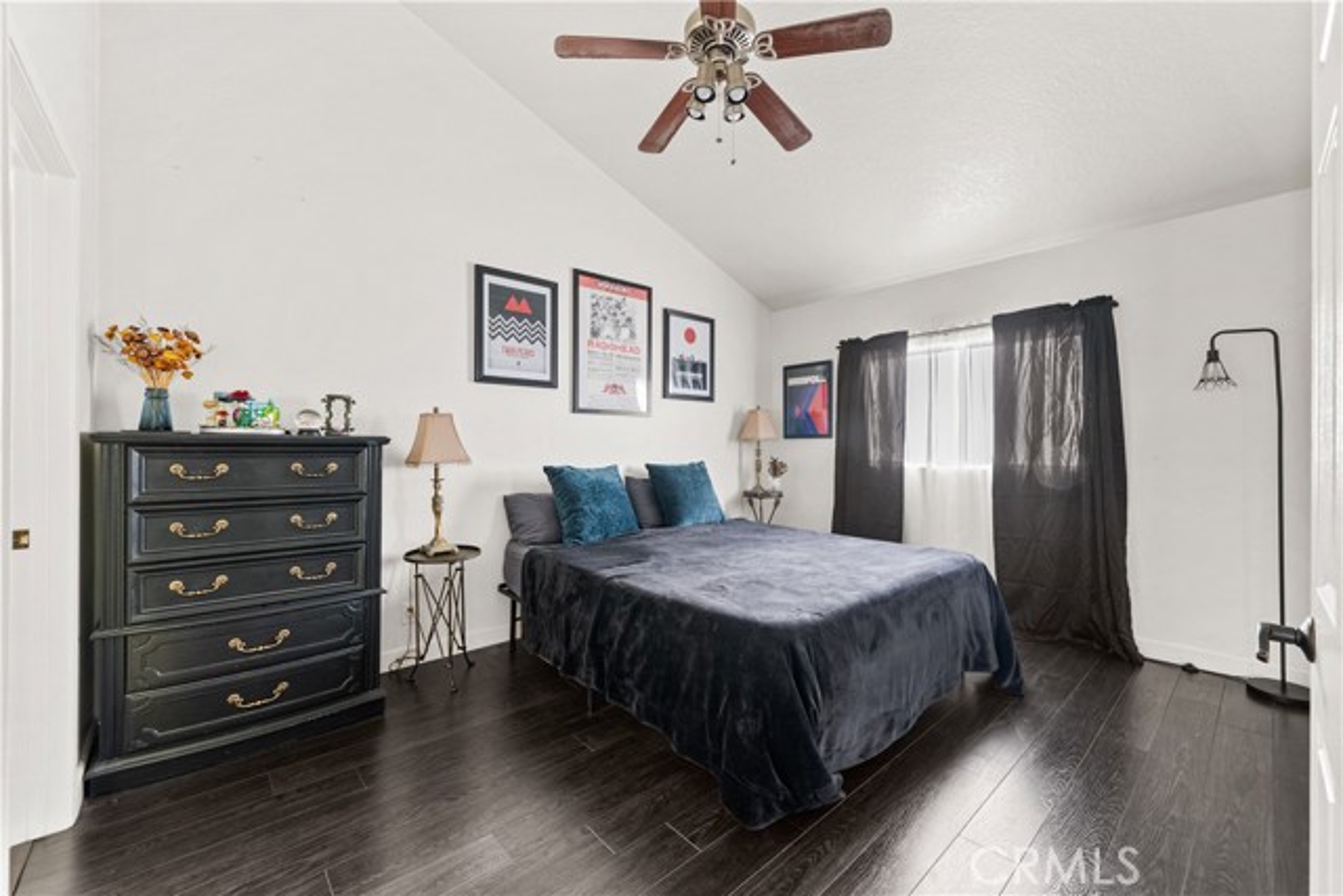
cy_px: 448
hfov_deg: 104.2
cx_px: 672
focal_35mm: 14
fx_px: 522
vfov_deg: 81.2
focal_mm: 14
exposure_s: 2
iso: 100
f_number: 10
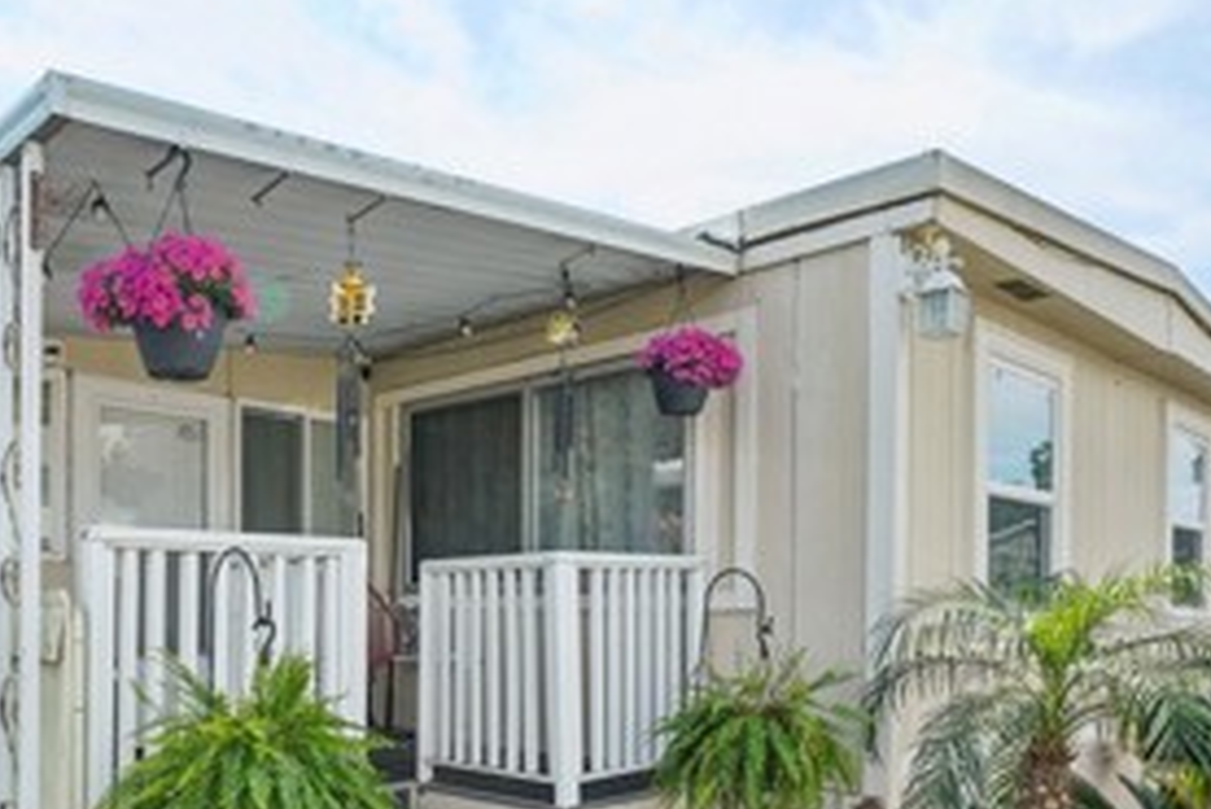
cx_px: 415
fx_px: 1010
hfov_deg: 60.6
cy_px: 669
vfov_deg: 41.4
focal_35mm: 30
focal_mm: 13
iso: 100
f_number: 8
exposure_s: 1/125
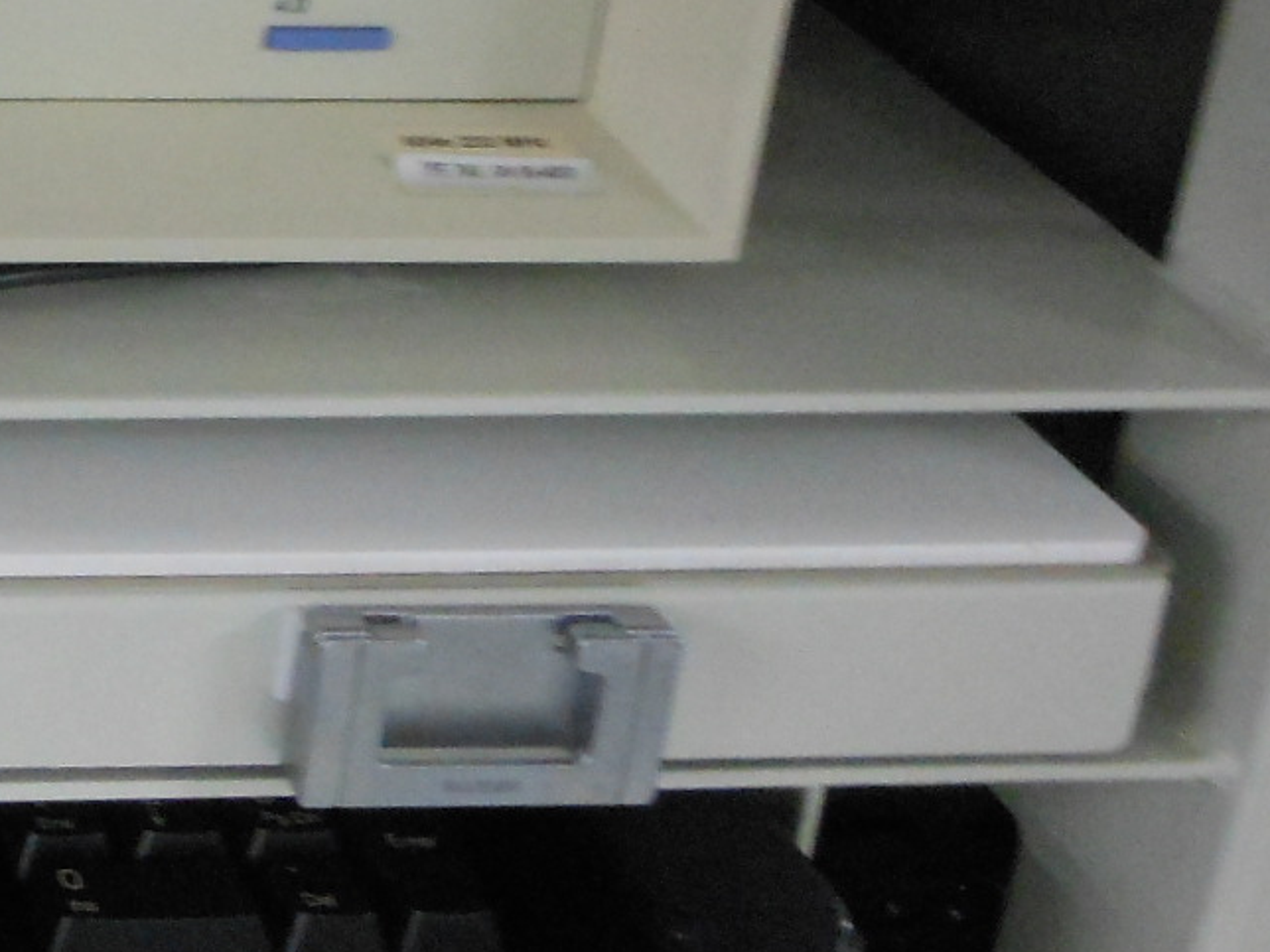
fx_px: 3265
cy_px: -32
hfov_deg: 18.8
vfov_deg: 16.2
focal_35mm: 89
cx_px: -747
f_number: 3.7
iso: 400
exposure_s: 1/25
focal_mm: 5
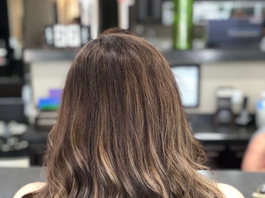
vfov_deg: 20.7
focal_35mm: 70
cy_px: 169
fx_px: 536
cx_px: 132
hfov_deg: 27.8
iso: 100
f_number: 2.4
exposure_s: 1/40
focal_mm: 6
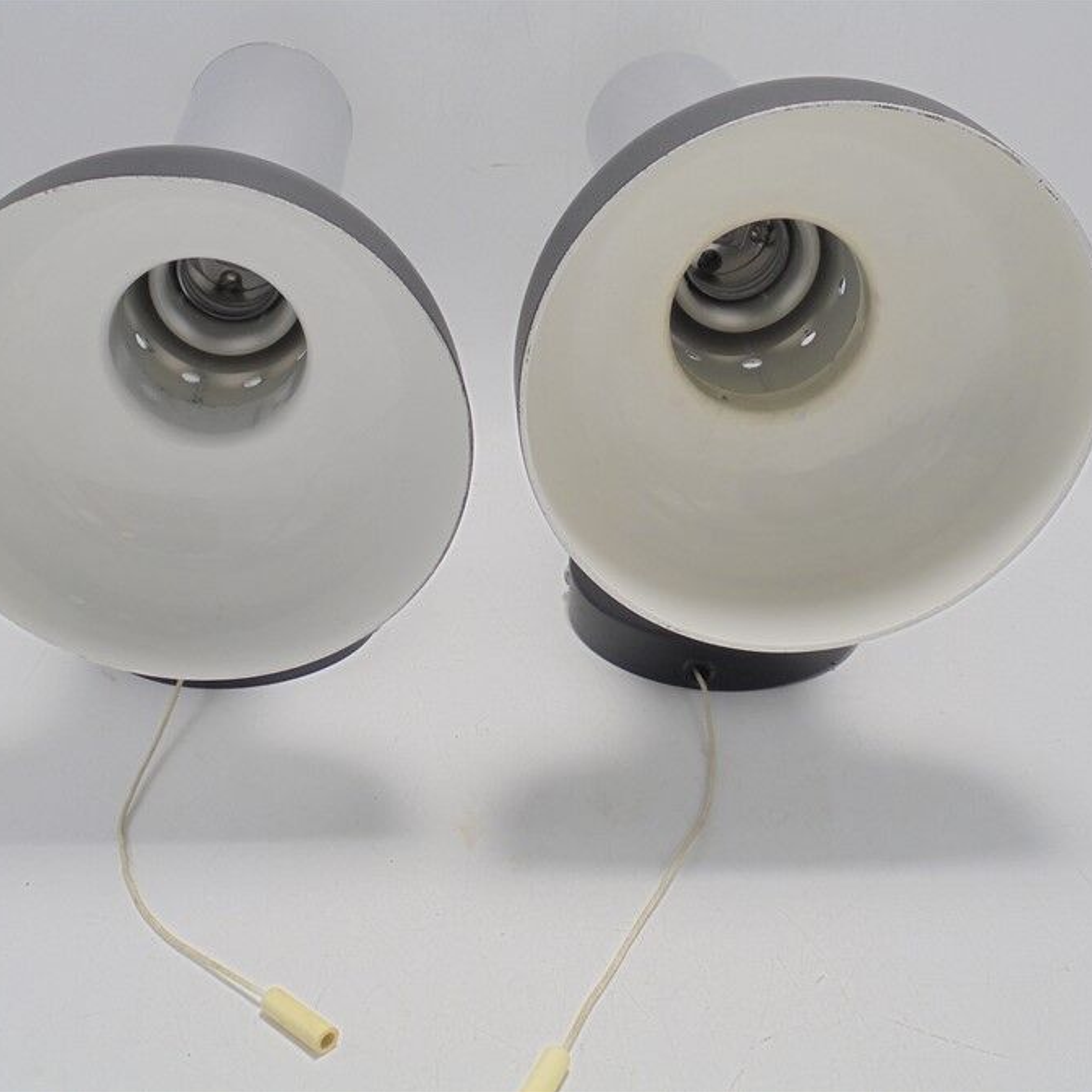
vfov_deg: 37.6
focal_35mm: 45
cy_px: 545
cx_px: 479
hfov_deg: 37.5
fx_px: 1606
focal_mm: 6.9
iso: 100
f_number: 4.2
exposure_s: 1/60
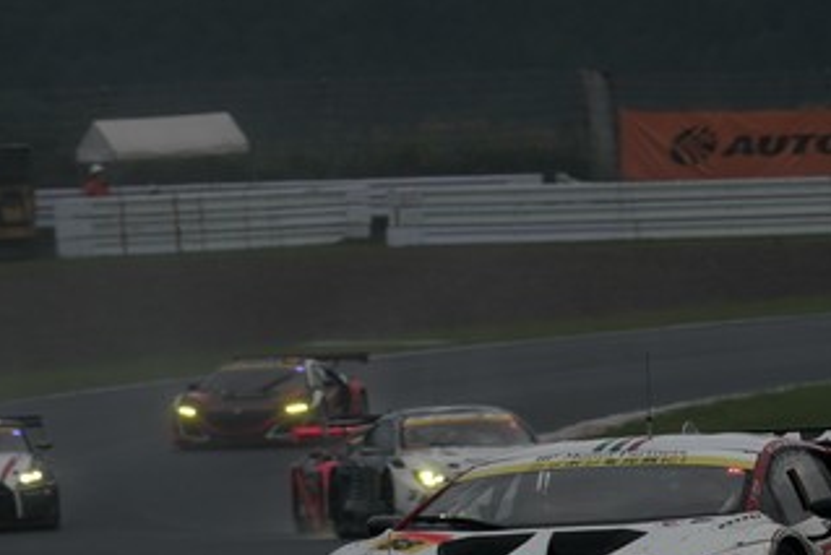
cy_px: 206
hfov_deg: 3.0
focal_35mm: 691
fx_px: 15957
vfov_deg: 2.0
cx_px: 659
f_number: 10
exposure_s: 1/640
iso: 200
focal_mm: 306
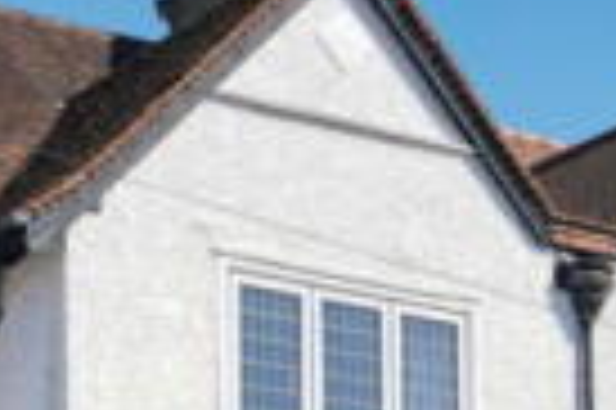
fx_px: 2376
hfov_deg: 14.8
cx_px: 348
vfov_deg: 9.4
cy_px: 696
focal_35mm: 139
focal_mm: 29
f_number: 5.6
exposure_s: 1/4000
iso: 640
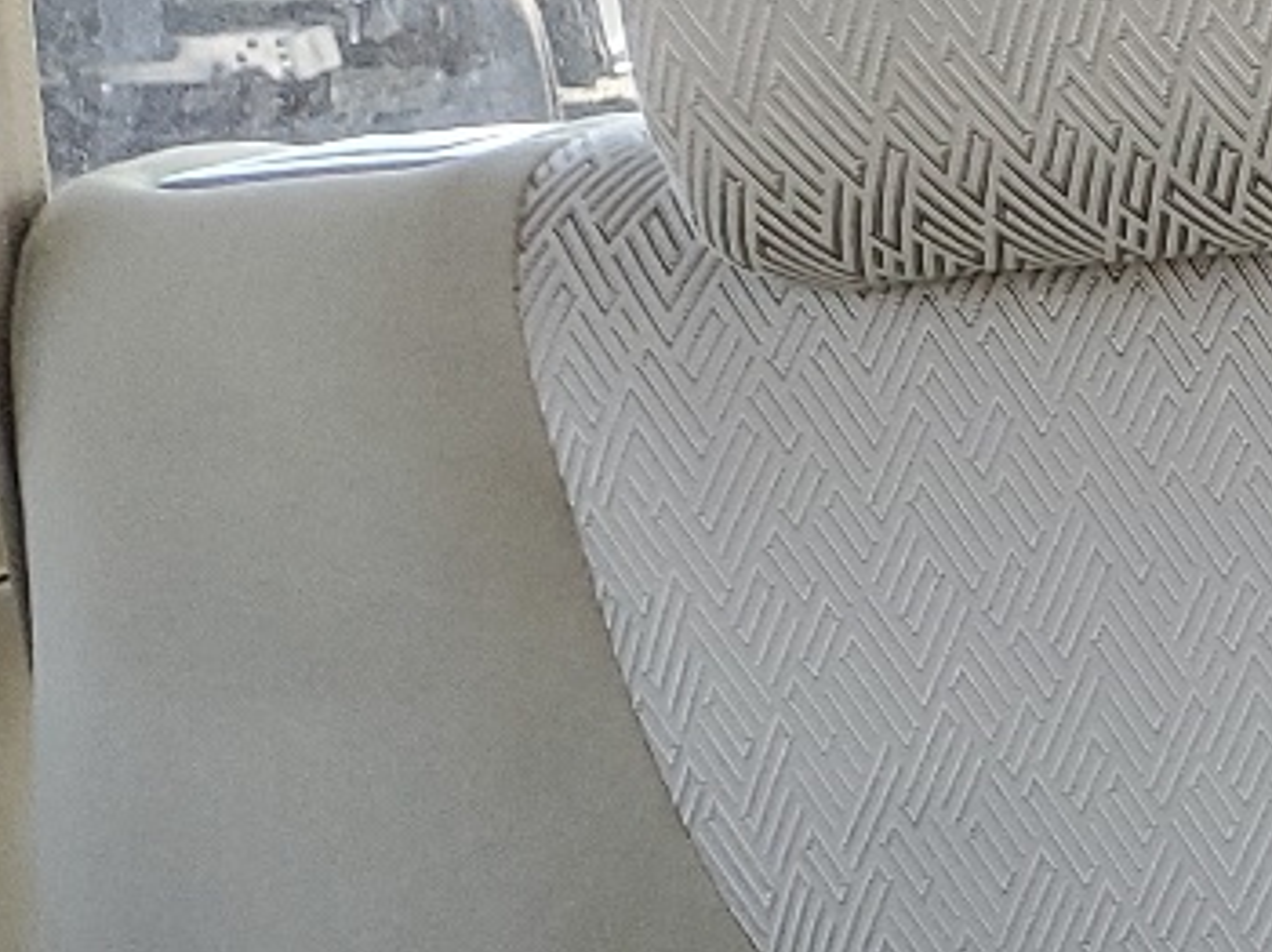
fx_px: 4370
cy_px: 1628
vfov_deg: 11.6
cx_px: 2722
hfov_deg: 13.6
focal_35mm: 119
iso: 81
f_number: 1.5
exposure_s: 1/120
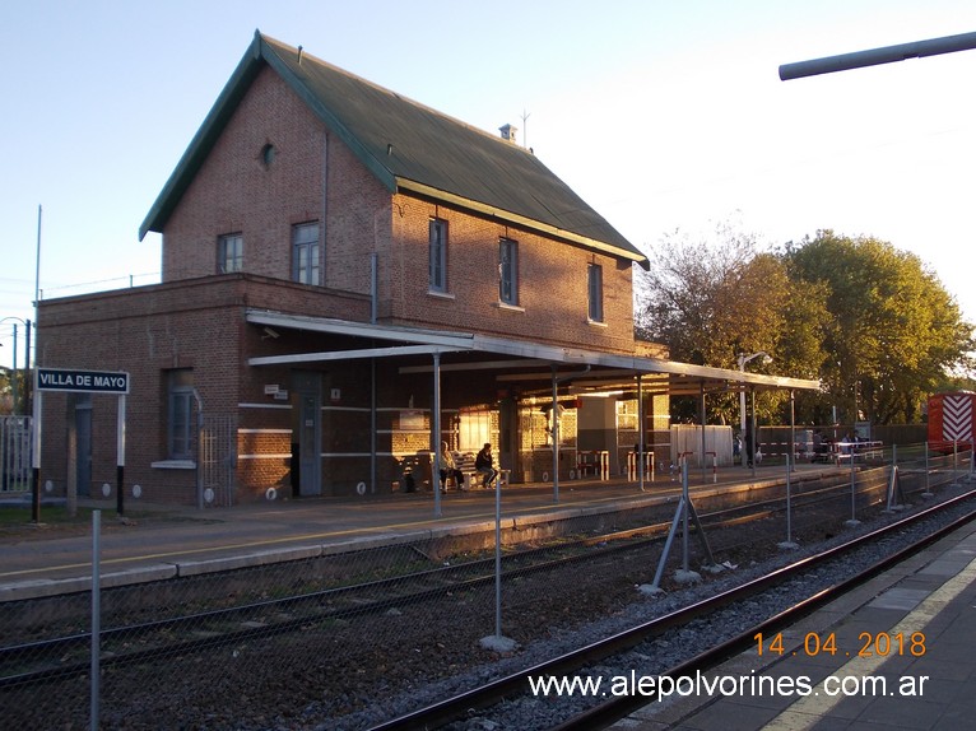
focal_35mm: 38
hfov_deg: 49.0
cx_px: 488
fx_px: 1071
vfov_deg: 37.7
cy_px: 366
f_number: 3.1
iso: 80
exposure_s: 1/125
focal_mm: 5.3
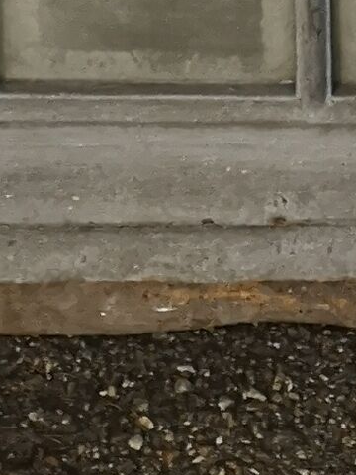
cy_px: -1130
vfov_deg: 7.8
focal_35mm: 205
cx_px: 562
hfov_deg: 7.1
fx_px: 2811
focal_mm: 5.58
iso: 50
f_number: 1.8
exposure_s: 1/1066
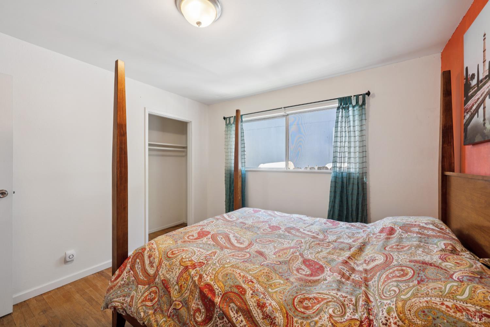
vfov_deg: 81.2
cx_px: 245
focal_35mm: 14
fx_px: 191
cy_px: 164
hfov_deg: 104.3
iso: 64
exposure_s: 1/10
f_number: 8
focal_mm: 14
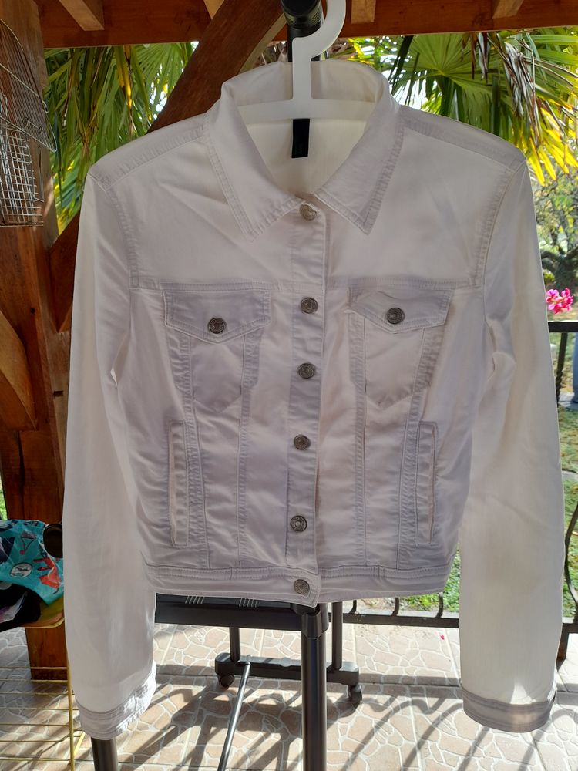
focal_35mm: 25
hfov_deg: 54.9
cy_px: 386
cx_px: 289
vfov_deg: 69.4
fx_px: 557
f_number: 2
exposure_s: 1/100
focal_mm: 4.6
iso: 25
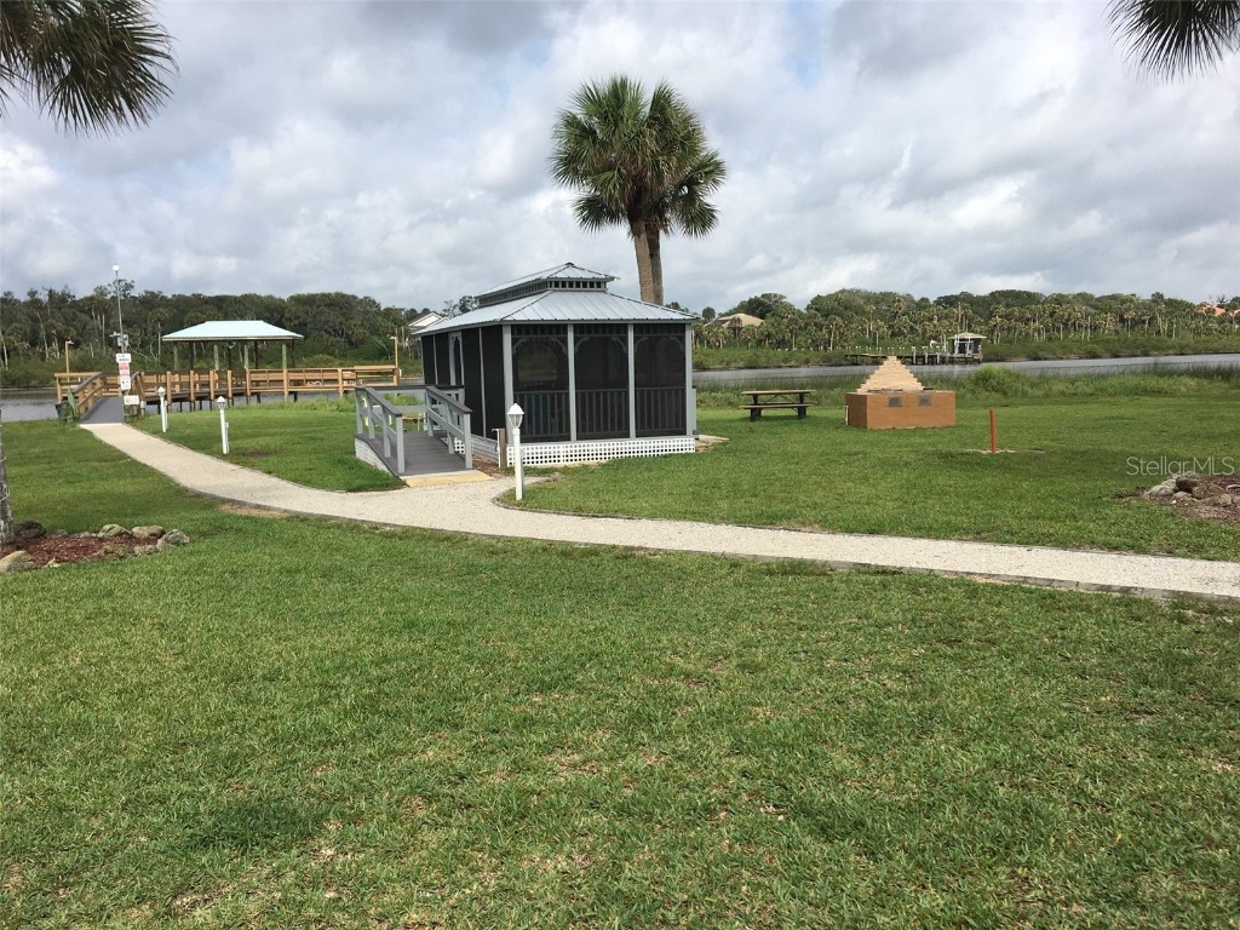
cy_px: 465
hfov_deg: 61.7
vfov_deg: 48.2
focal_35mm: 29
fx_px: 1039
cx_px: 620
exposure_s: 1/1748
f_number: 2.2
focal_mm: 4.15
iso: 25
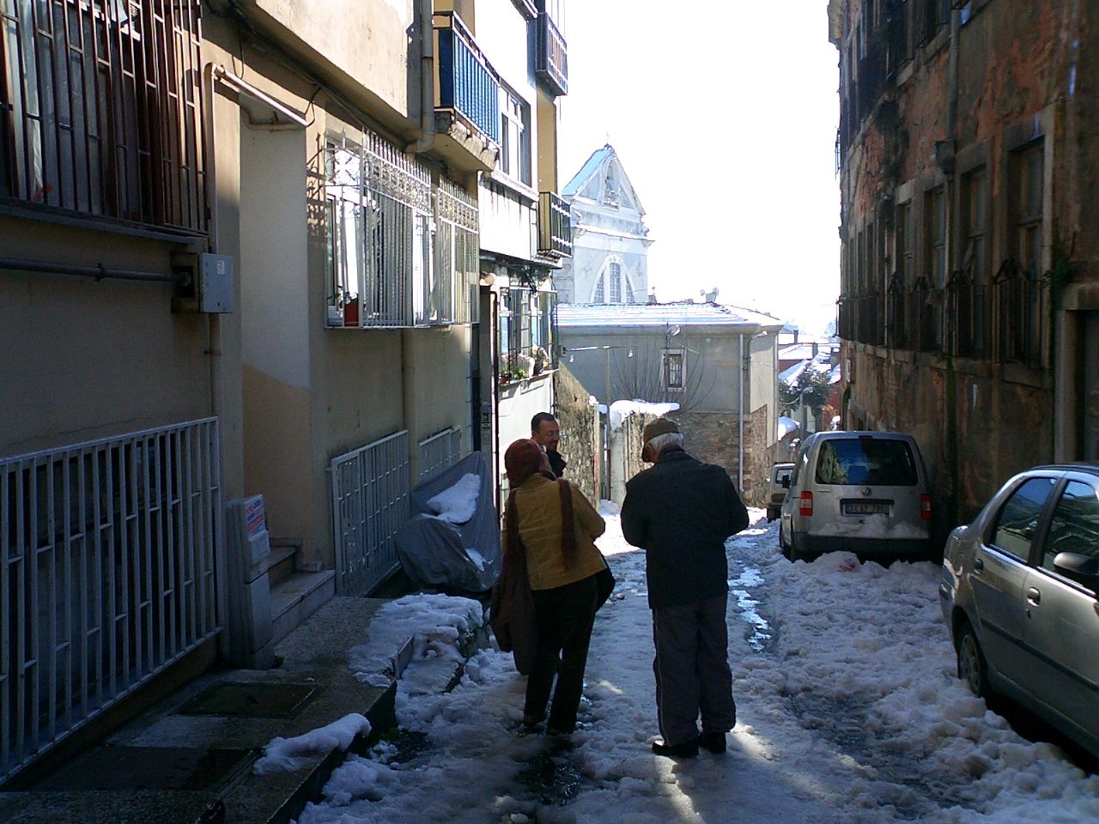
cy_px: 412
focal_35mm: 37
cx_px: 550
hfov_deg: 50.1
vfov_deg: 38.7
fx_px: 1175
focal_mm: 5.6
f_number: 3.5
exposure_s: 1/500
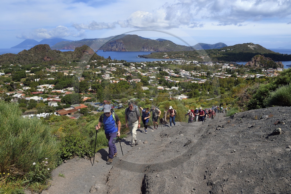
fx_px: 194
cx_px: 146
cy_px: 97
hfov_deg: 73.8
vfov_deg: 53.1
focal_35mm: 24
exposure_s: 1/320
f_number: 14
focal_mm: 24
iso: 200
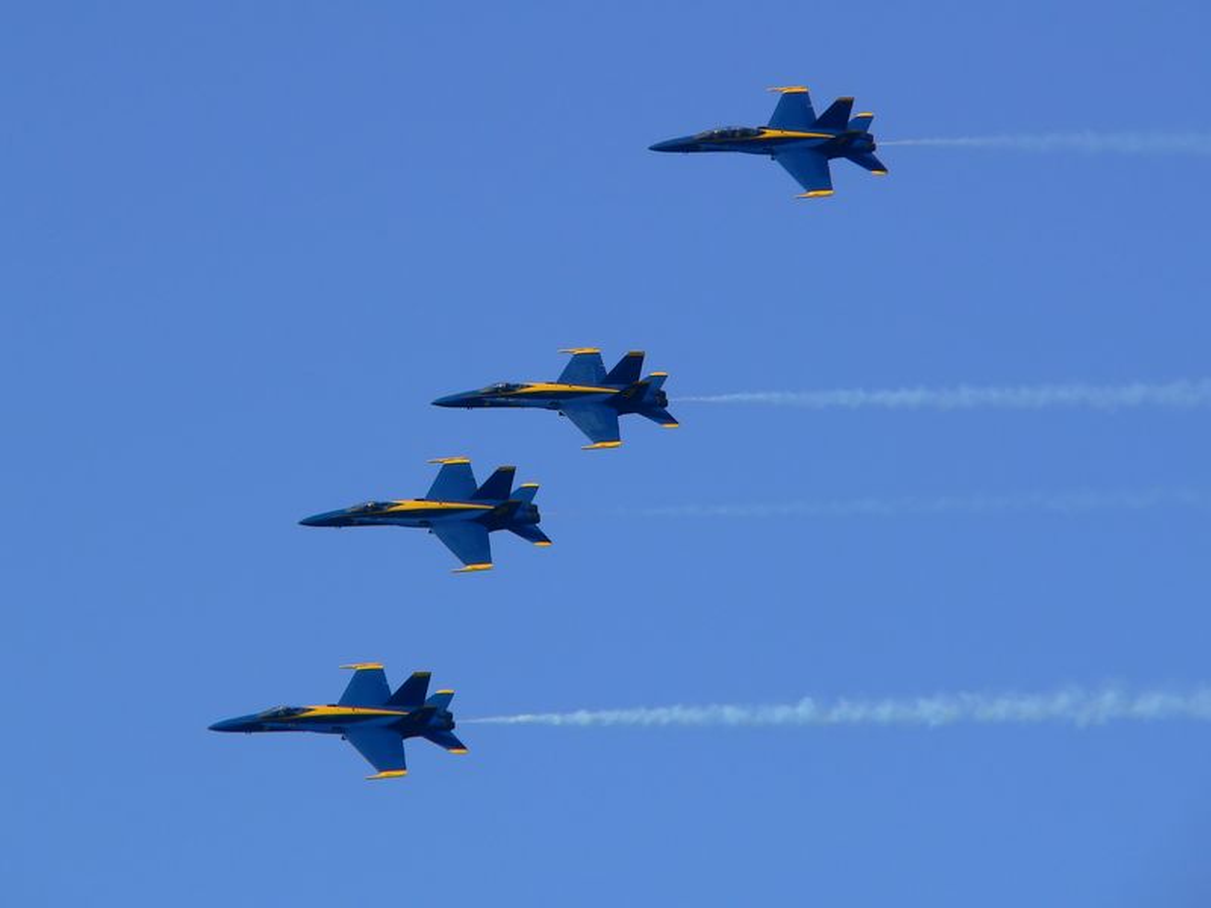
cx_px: 606
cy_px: 454
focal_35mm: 432
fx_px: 15113
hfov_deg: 4.6
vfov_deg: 3.4
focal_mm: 72
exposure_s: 1/500
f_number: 5.6
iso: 80
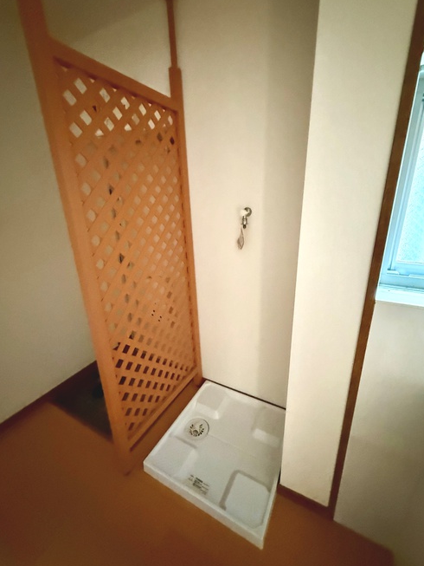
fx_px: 245
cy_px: 271
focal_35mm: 15
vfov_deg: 98.1
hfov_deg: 81.7
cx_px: 220
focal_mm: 2.22
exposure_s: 1/33
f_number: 2.2
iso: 1600
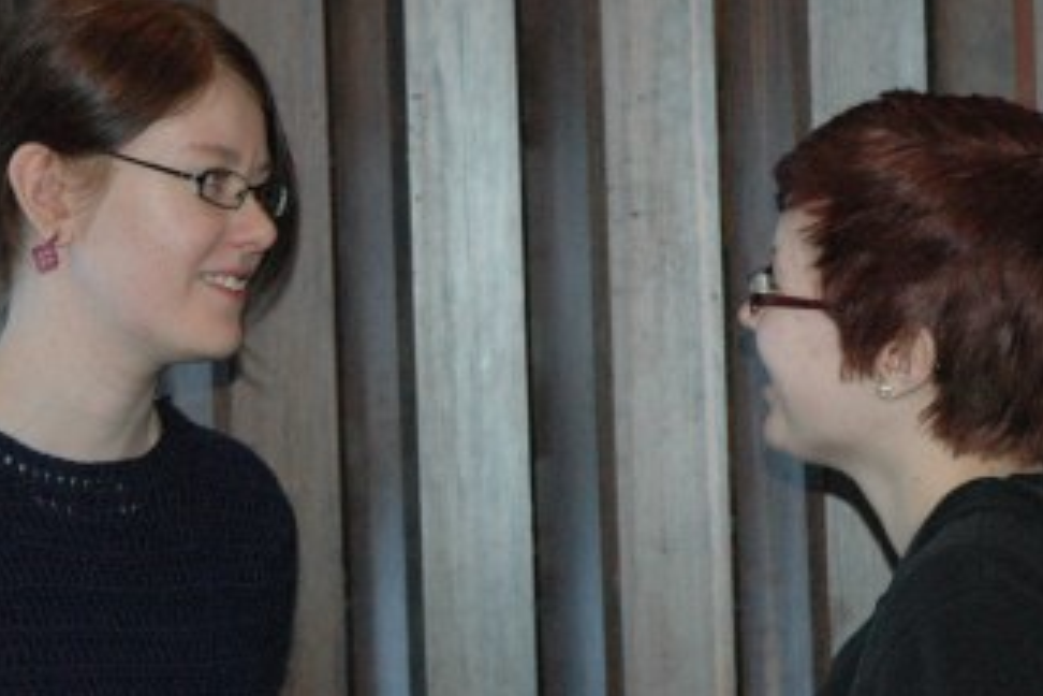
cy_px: 374
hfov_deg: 11.4
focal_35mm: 181
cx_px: 525
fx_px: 5241
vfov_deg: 7.6
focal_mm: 65
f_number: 5
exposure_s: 1/60
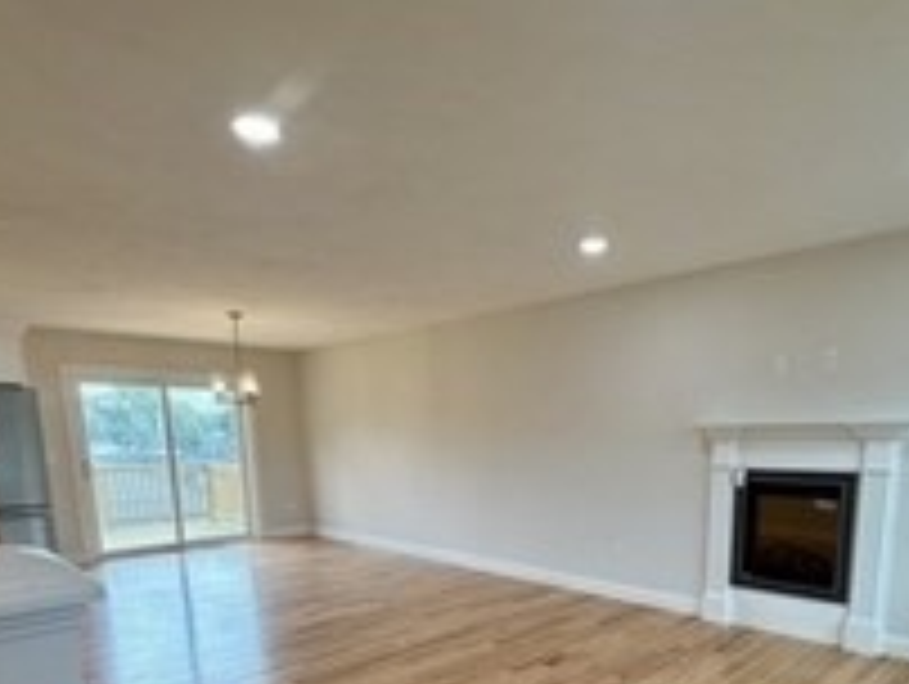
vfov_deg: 53.3
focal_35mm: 24
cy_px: 544
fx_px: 631
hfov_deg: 70.9
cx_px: 536
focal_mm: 2.22
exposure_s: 1/129
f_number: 2.2
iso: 64
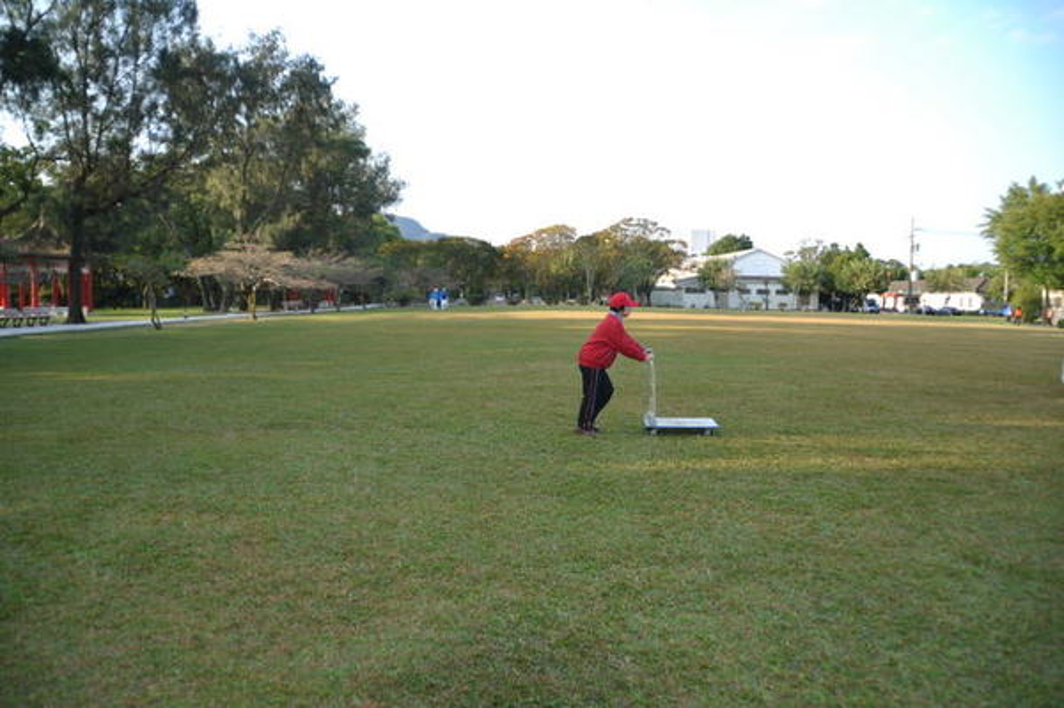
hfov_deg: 67.4
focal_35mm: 27
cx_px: 532
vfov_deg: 47.9
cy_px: 354
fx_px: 797
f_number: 3.5
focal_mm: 18
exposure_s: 1/200
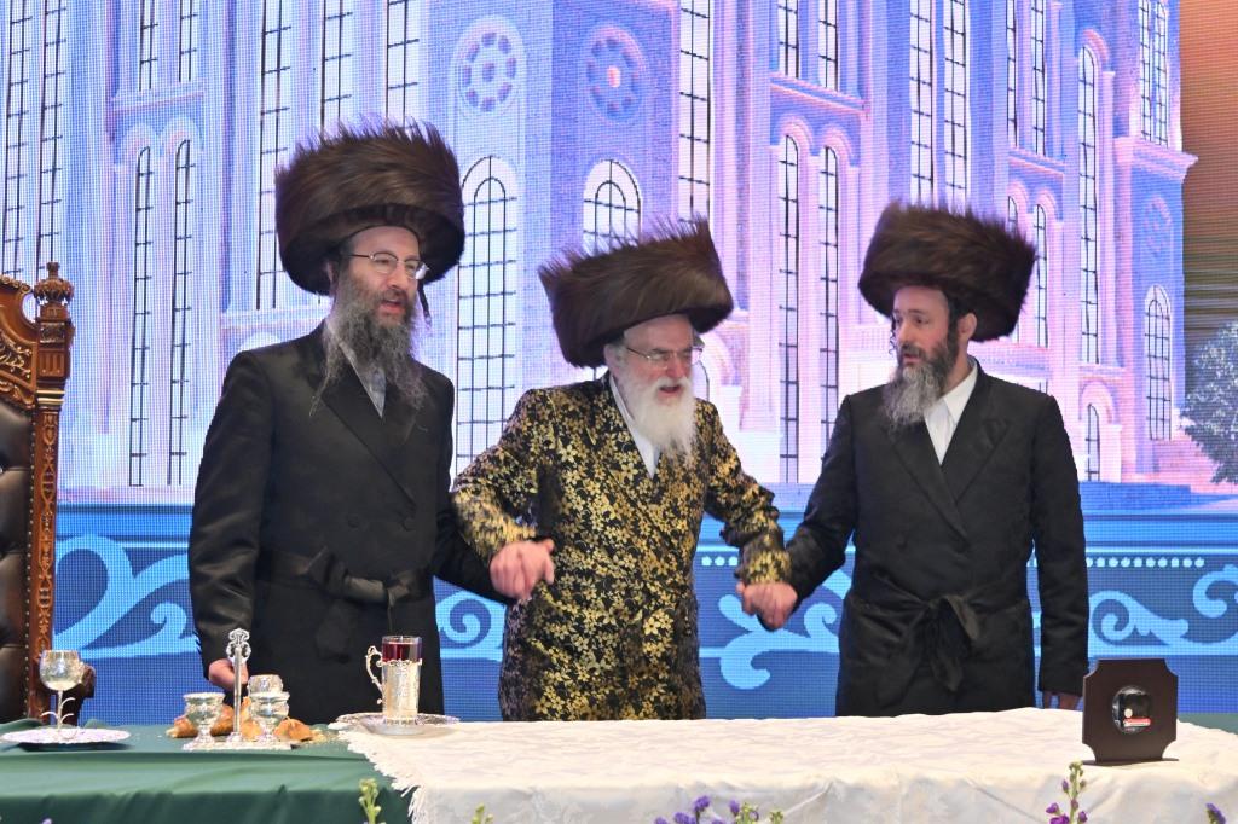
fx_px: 2475
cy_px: 412
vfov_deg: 18.9
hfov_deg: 28.1
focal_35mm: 72
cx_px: 619
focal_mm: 48
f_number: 4
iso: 500
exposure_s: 1/80
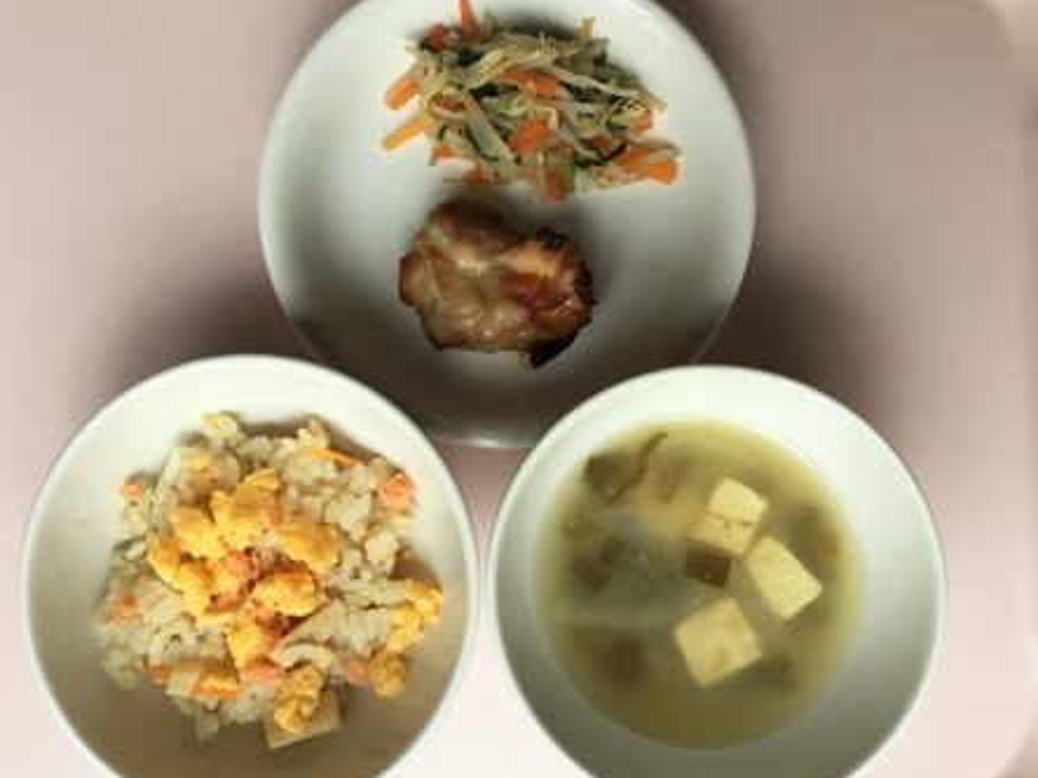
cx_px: 485
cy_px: 400
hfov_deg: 52.6
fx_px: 1049
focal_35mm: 35
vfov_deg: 40.7
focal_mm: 3.3
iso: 32
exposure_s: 1/30
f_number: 2.4
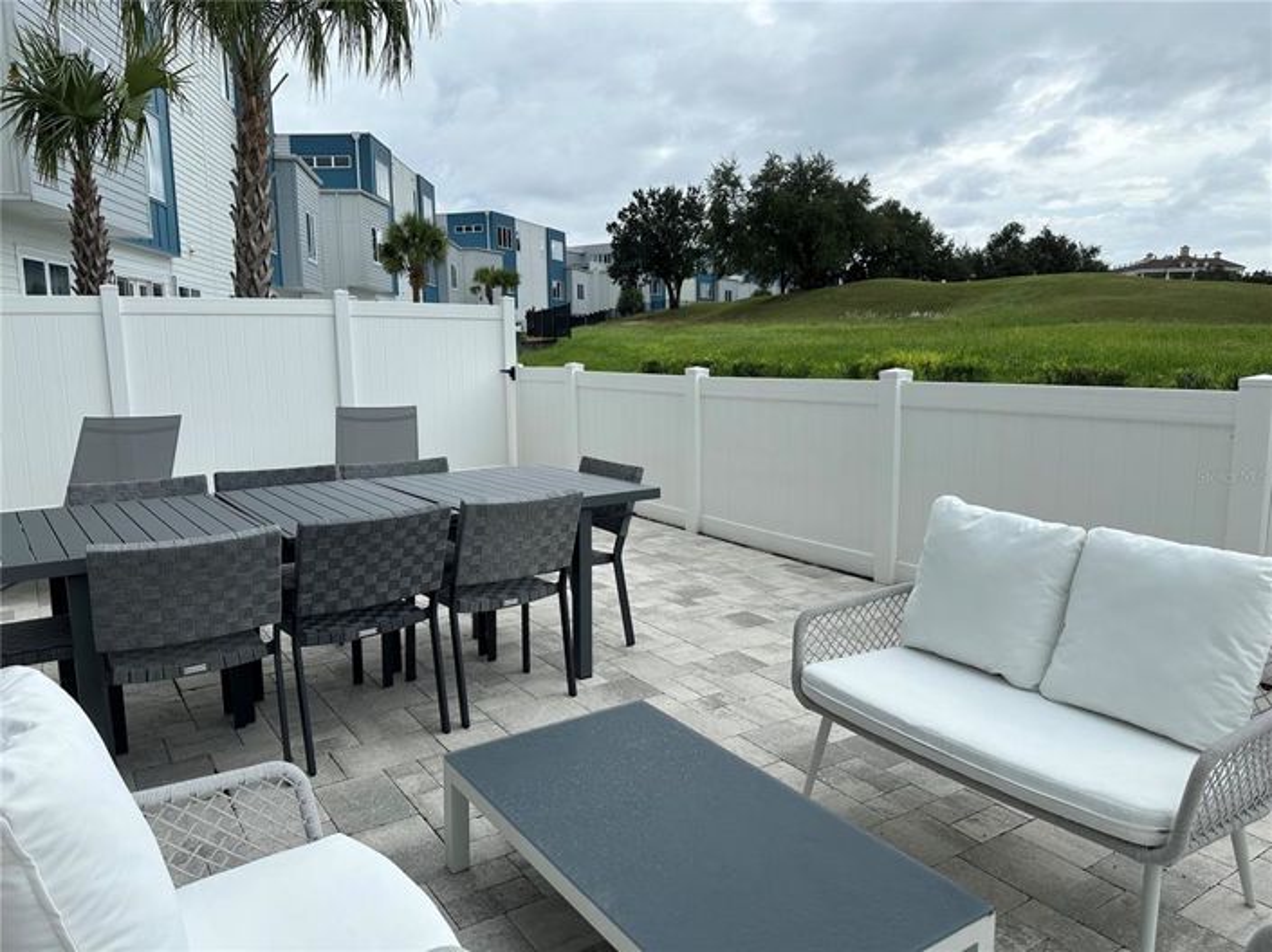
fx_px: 881
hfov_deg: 71.6
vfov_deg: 56.8
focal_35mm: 24
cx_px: 636
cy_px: 476
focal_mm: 6.86
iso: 80
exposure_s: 1/2252
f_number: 1.78
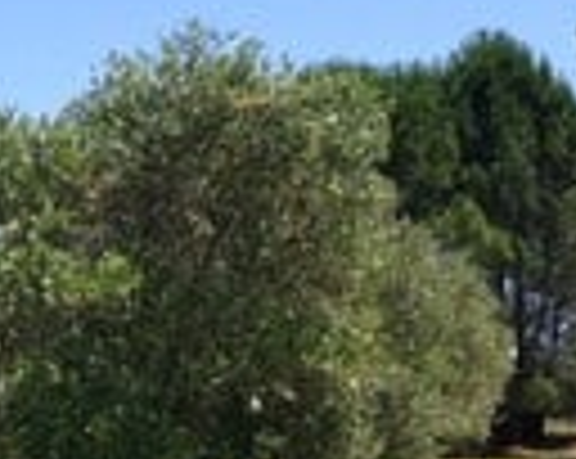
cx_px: 142
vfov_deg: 10.5
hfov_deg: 13.4
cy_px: 601
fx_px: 2434
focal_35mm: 143
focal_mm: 4.12
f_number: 2.4
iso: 50
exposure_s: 1/1232
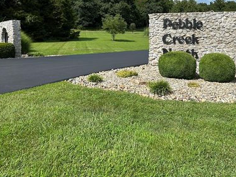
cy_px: 62
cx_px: 120
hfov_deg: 56.8
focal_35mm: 32
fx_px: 218
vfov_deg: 43.6
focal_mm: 6.86
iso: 80
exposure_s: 1/4762
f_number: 1.78
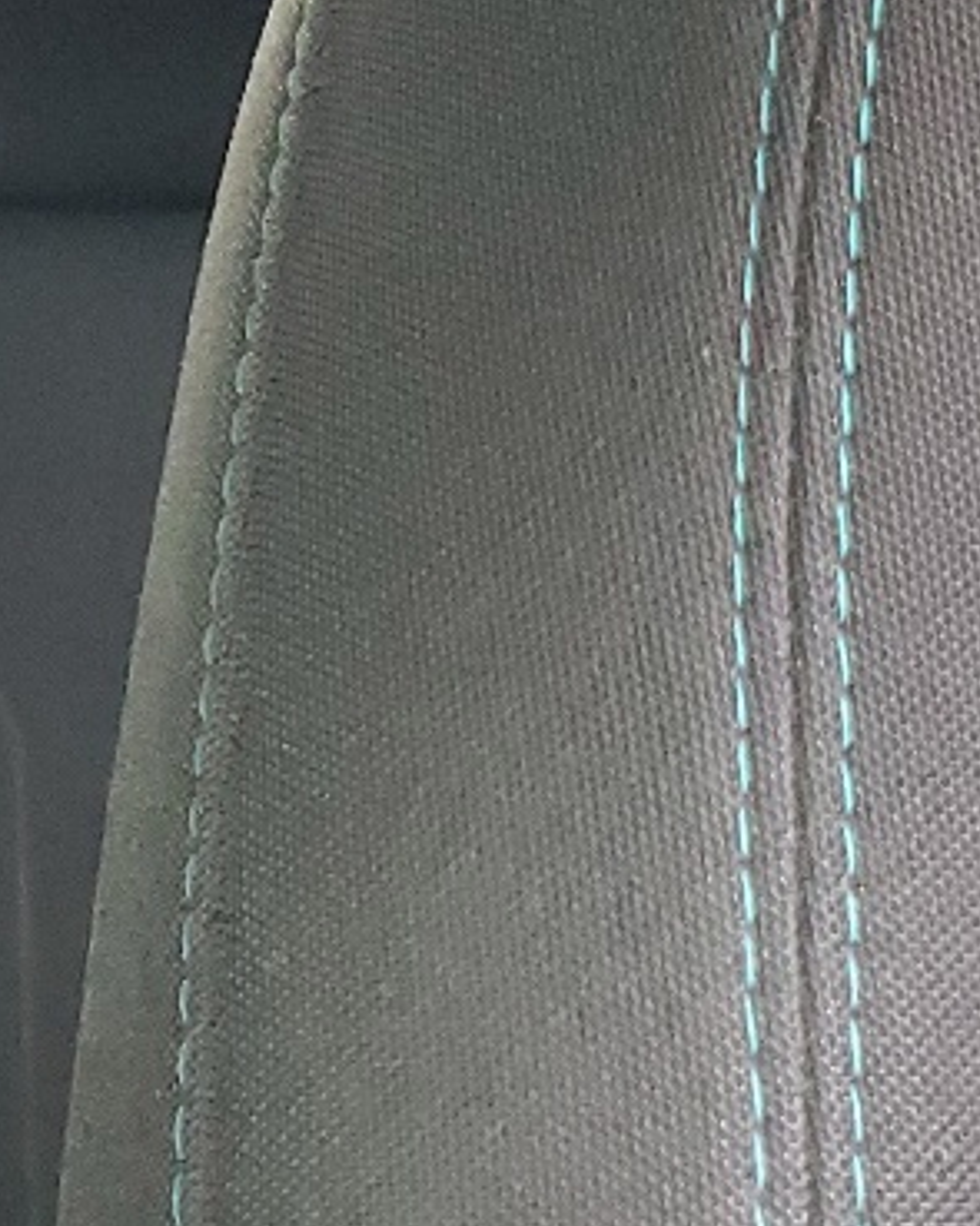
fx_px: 3990
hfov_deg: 12.9
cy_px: 415
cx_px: -711
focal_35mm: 110
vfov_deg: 17.4
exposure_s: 1/60.2
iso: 410
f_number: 1.5
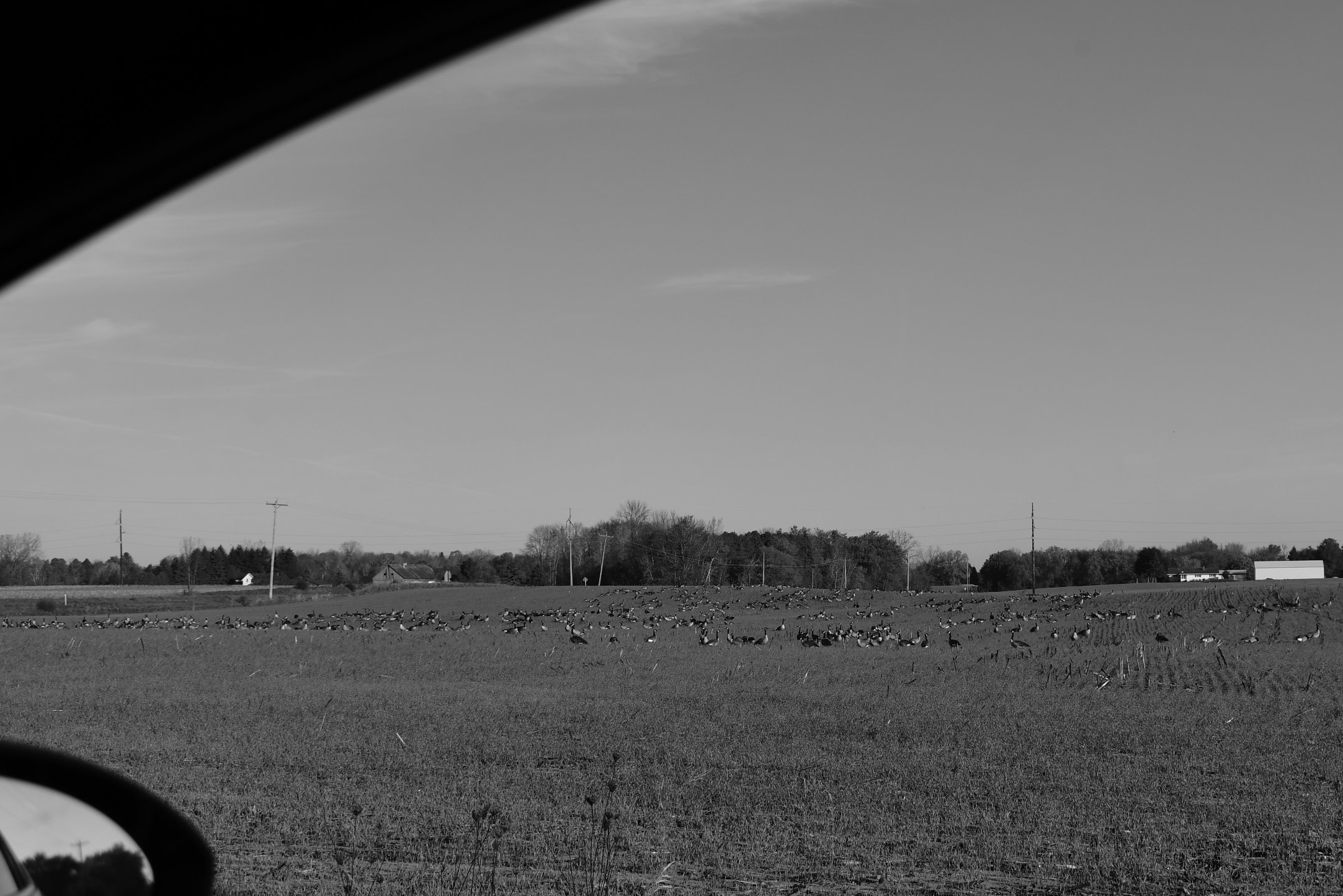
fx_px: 2015
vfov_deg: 25.1
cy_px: 501
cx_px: 810
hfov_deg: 36.7
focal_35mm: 54
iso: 100
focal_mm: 28
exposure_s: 1/800
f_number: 5.6
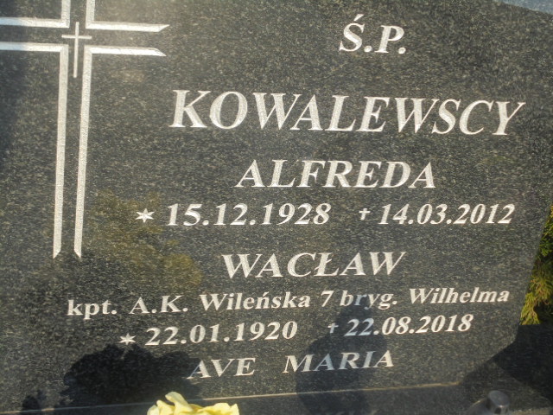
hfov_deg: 34.3
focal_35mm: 56
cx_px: 276
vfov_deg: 26.1
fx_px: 895
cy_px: 208
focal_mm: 10.1
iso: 100
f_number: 5.2
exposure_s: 1/320
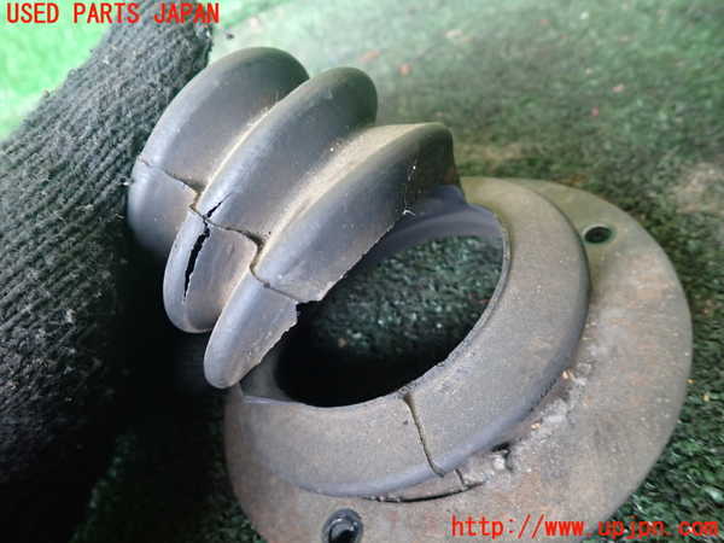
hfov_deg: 69.4
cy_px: 272
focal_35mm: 25
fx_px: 523
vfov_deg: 54.9
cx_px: 362
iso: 400
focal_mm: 4.5
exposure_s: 1/30
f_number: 2
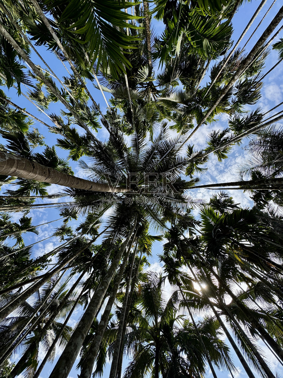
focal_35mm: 14
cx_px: 142
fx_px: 153
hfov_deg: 85.7
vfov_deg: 102.1
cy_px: 189
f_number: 2.2
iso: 50
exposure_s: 1/1006
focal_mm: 2.22
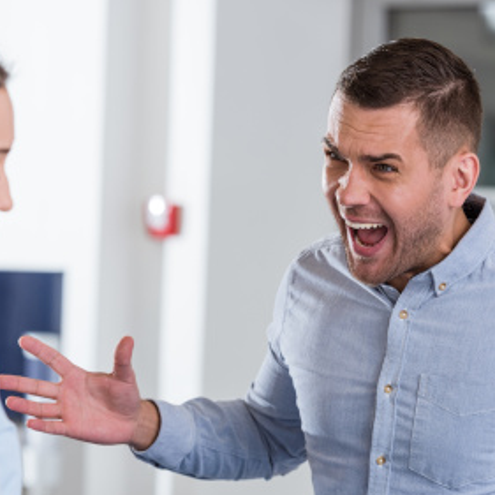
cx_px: 183
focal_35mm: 218
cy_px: 336
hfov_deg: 8.0
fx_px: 3527
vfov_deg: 8.0
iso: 160
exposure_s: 1/200
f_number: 3.5
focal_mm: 120
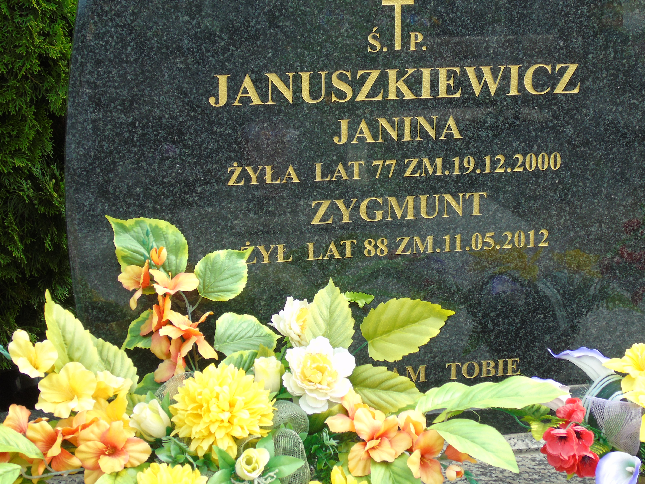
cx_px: 376
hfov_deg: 26.3
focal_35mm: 74
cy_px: 205
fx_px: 1379
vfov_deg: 19.9
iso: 80
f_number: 4.5
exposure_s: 1/100
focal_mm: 11
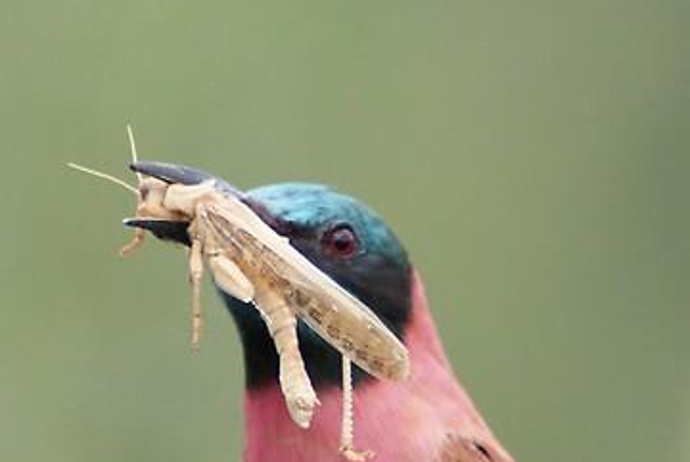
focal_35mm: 1251
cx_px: 345
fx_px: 24006
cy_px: 386
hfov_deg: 1.6
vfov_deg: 1.1
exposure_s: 1/320
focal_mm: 300
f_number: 5.6
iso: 400
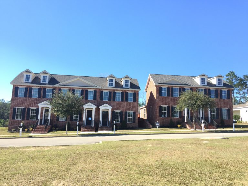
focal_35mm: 29
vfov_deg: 48.2
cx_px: 124
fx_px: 208
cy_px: 93
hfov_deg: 61.7
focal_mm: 4.15
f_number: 2.2
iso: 32
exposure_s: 1/694
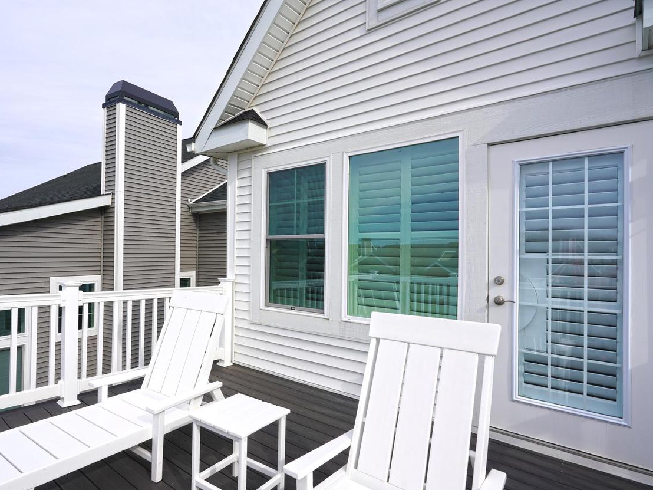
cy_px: 252
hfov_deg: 81.2
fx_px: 377
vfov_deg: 66.0
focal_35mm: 20
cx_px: 276
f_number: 10
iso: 100
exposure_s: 1/160
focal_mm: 16
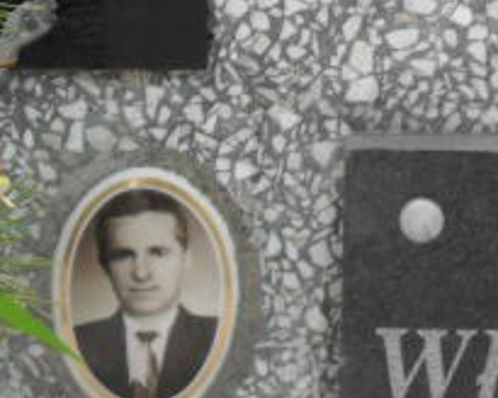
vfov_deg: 4.3
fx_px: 5306
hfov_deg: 5.4
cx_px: 576
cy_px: 95
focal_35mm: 360
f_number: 3.9
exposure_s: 1/250
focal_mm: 13.2
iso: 100
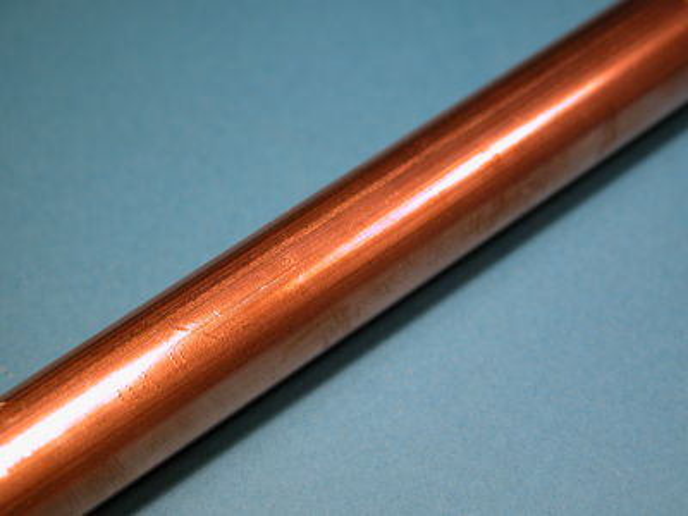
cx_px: 344
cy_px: 258
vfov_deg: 13.8
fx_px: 2127
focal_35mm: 107
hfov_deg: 18.4
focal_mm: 27.3
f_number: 3.7
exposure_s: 1/95.8
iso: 100
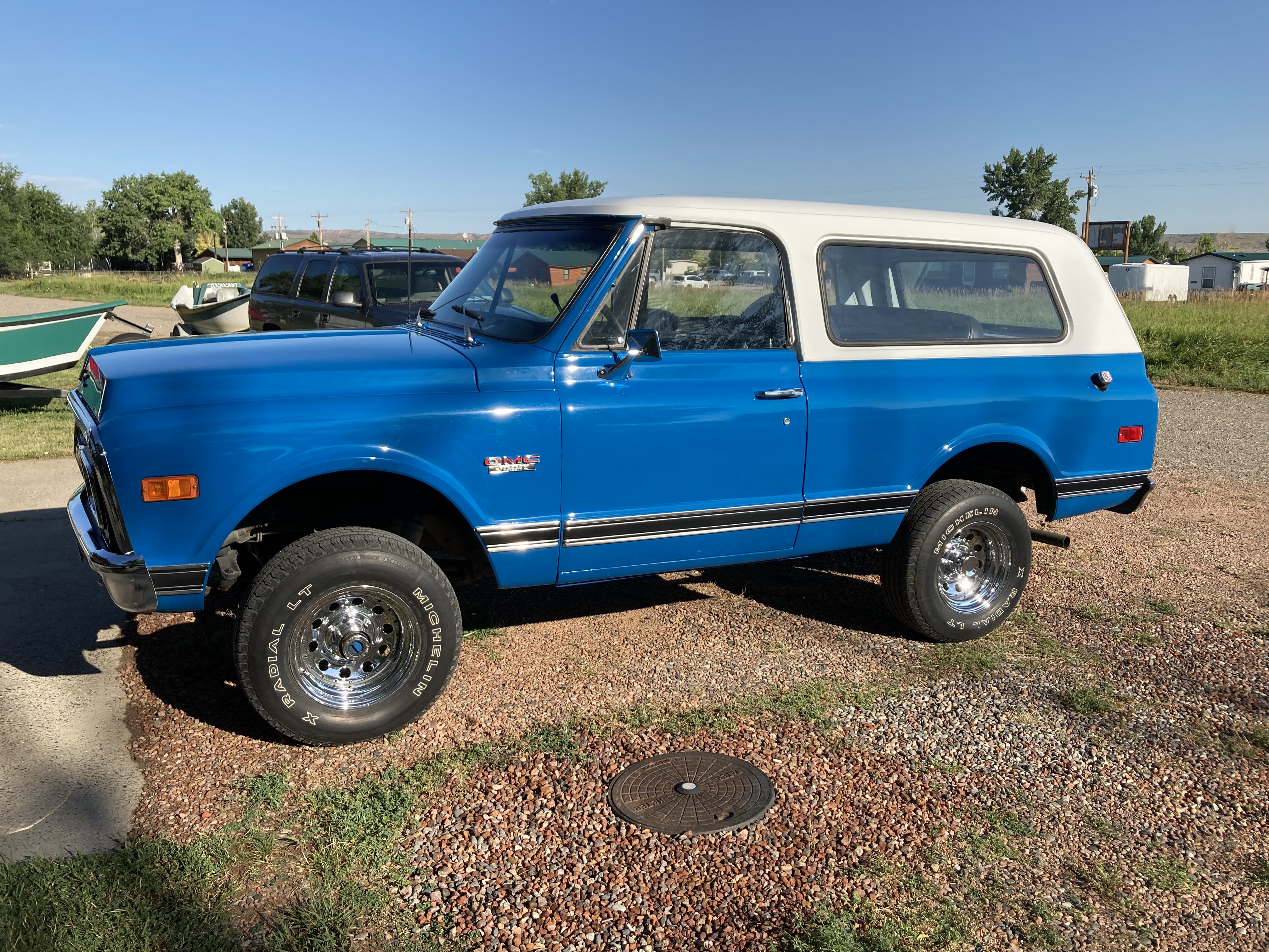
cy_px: 476
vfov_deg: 49.7
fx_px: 1026
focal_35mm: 28
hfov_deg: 63.4
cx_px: 634
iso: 20
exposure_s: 1/1499
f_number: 1.8
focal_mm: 3.99
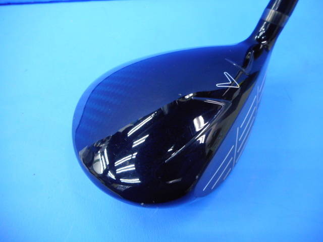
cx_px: 162
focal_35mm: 25
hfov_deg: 69.4
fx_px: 233
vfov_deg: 54.9
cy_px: 121
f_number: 3.7
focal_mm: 4.5
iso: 320
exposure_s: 1/30
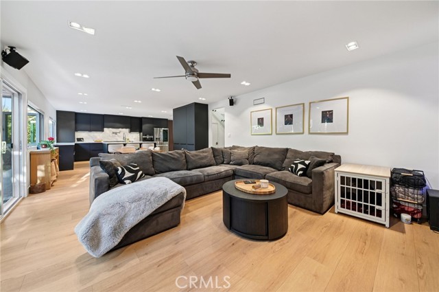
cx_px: 220
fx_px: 146
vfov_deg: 89.8
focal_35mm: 12
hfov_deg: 112.7
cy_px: 146
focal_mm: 12
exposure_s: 1/6
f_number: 8
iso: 320
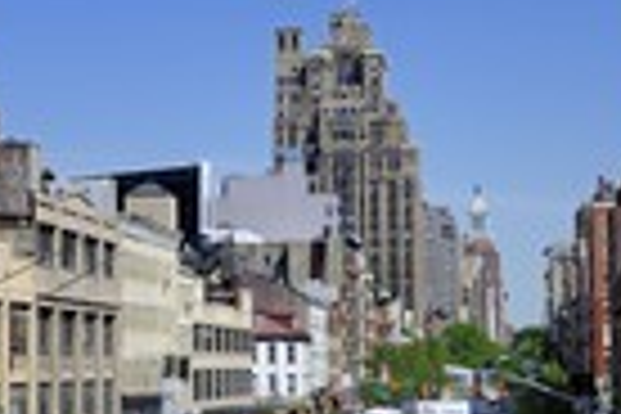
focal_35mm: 128
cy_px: 234
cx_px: -50
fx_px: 2208
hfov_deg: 15.6
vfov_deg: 10.7
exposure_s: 1/200
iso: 200
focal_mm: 42
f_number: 14
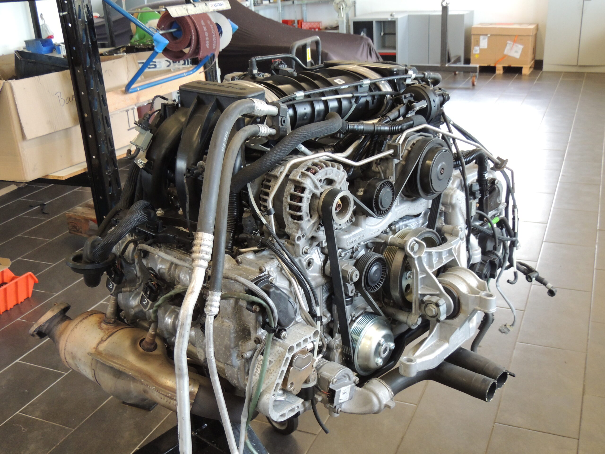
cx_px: 302
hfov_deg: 46.8
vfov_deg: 36.0
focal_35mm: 40
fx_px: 699
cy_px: 227
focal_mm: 7.1
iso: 400
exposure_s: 1/40
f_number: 3.3
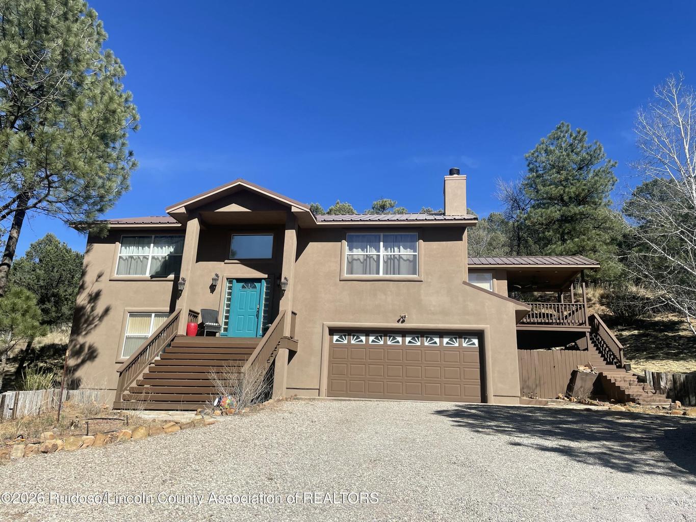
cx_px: 348
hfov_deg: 67.3
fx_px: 523
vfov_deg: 53.1
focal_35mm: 26
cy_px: 261
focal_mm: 4.2
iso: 32
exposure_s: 1/3300
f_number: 1.6
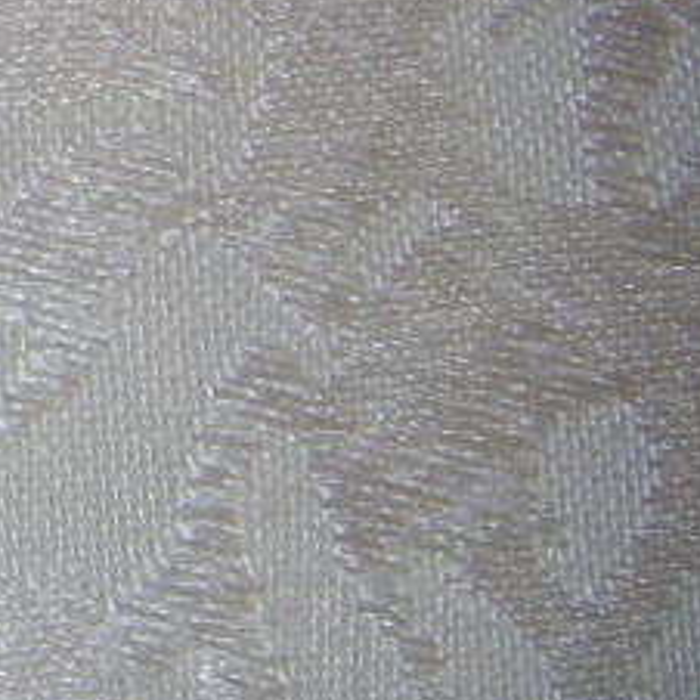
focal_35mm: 152
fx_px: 3478
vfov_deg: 11.1
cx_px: -846
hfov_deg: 10.3
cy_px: -269
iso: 64
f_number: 3.5
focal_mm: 6.4
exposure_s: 1/60.2
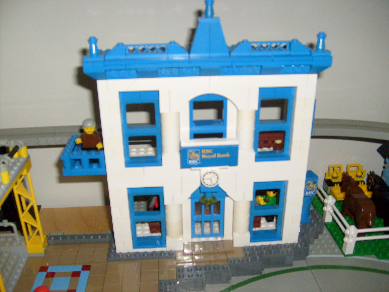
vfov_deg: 40.7
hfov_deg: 52.6
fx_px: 393
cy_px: 146
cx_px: 194
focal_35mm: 35
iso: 100
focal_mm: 5.8
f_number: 2.8
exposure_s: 1/45
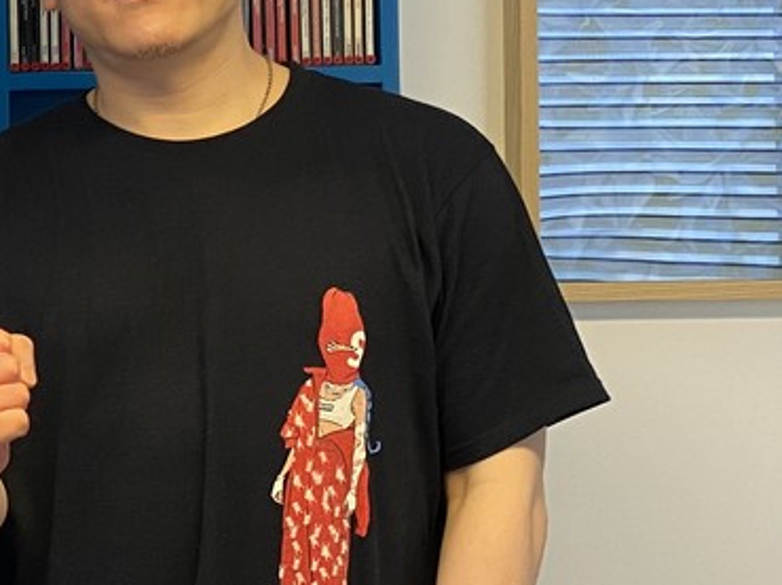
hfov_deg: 19.6
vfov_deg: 16.3
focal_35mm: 90
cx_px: -309
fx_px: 2032
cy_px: 177
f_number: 1.8
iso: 125
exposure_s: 1/60
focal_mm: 4.25
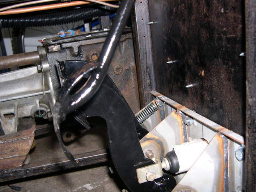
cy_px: 96
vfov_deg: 37.7
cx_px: 128
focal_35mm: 38
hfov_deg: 49.0
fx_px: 281
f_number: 2.8
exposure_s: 1/60
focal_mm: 8
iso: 100
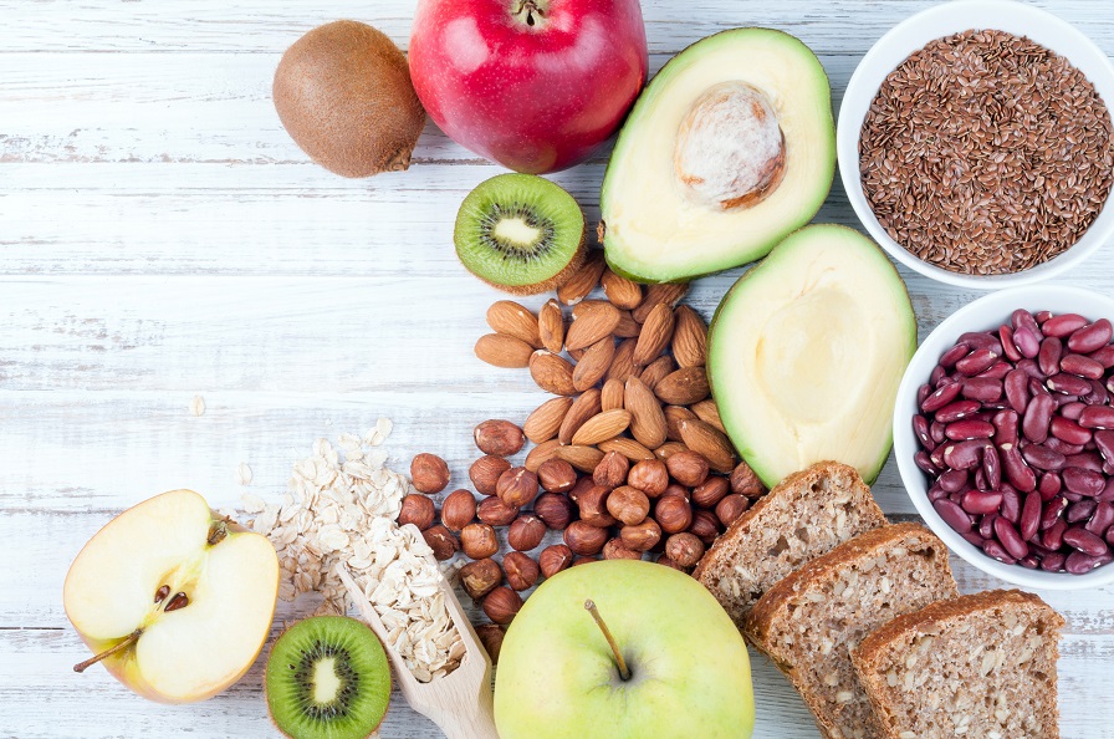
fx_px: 2317
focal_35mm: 75
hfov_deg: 27.0
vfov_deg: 18.1
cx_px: 557
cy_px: 370
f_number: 14
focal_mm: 50
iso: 200
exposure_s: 1/125
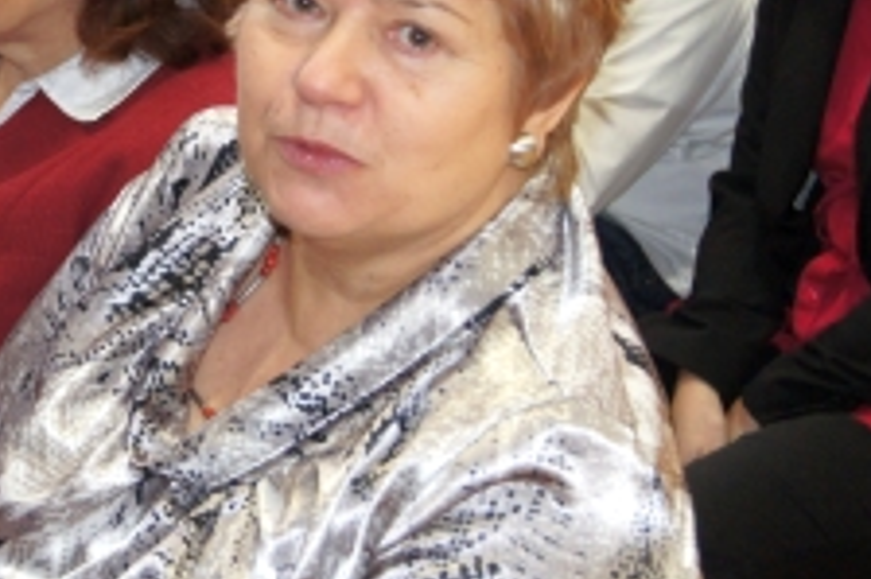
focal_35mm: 124
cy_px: 146
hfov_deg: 16.3
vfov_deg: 11.0
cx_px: 62
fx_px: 3002
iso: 800
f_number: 4.5
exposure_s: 1/60
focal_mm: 35
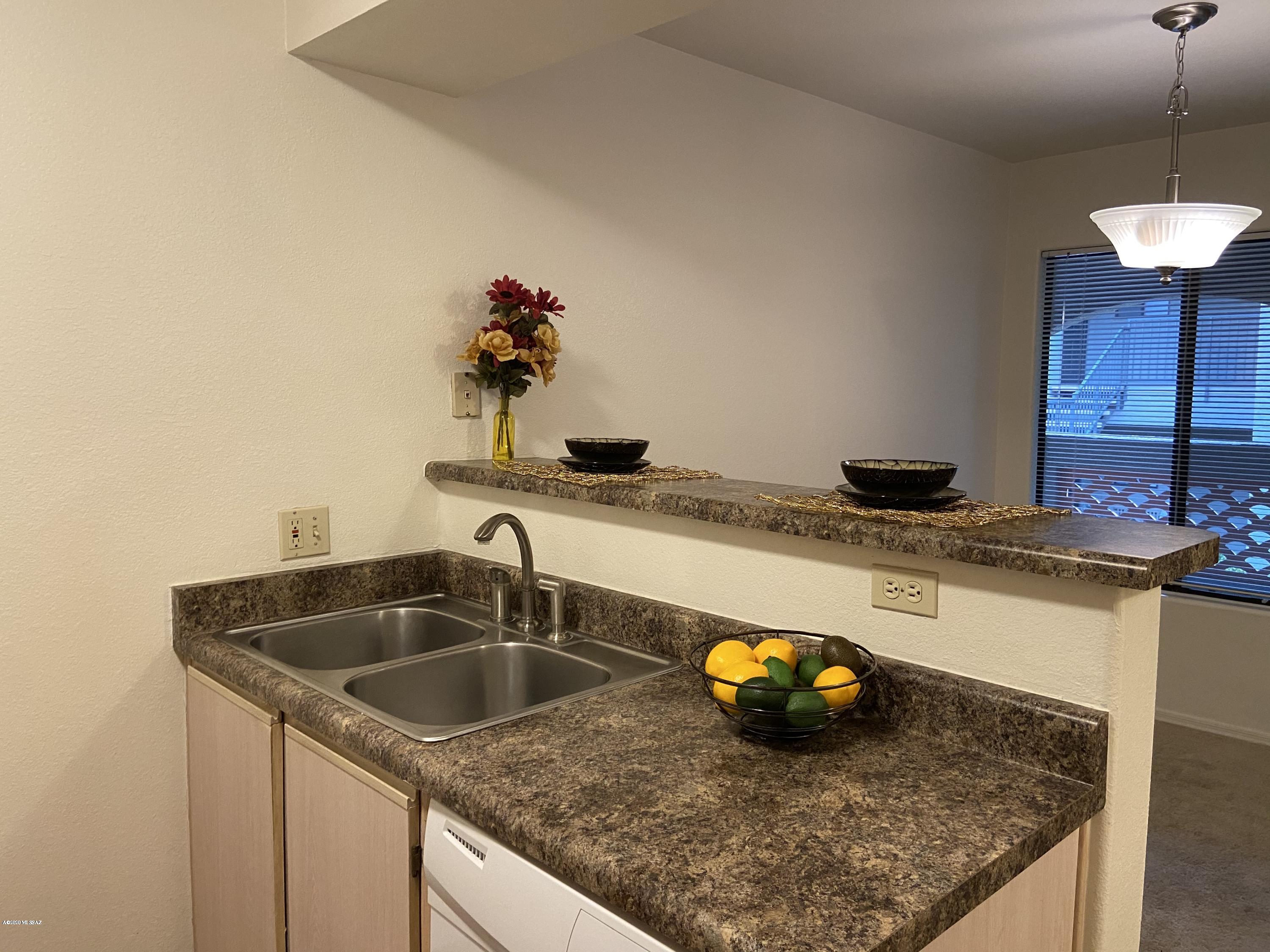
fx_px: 954
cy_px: 476
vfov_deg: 53.1
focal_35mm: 26
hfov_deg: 67.3
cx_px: 635
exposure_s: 1/60
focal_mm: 4.25
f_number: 1.8
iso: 250
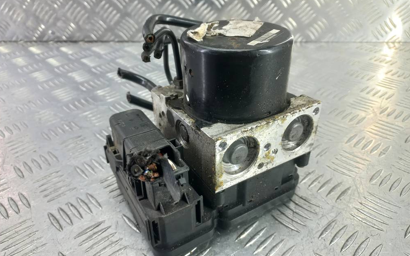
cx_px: 204
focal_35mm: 27
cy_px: 134
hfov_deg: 68.4
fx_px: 302
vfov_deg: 46.0
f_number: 1.8
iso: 125
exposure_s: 1/50
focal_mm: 4.6
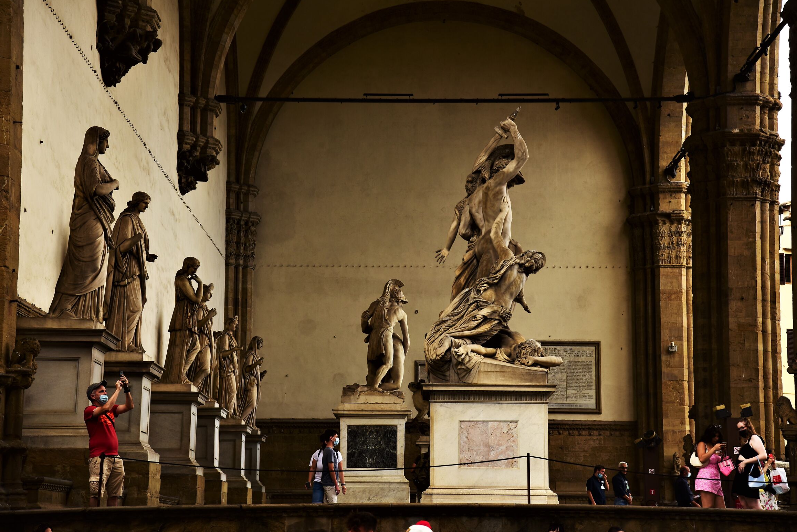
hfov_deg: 23.9
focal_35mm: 85
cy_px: 263
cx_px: 400
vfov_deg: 16.1
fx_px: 1883
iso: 100
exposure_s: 1/100
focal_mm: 82
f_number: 5.6
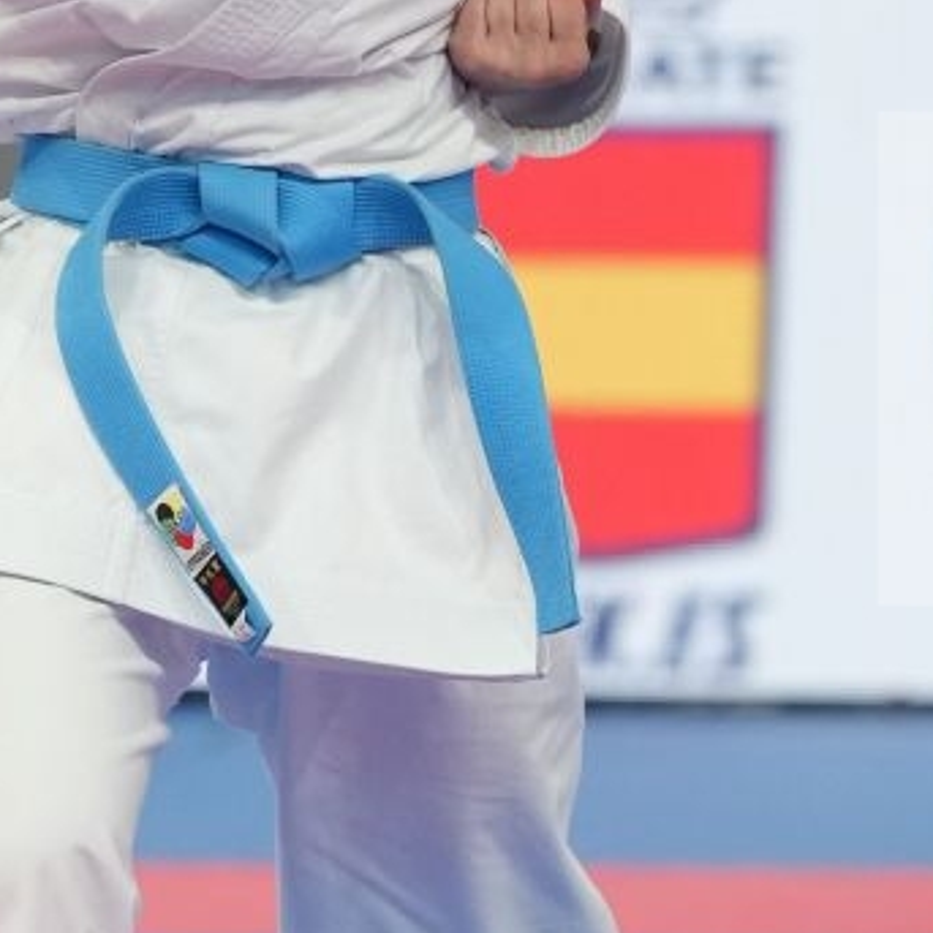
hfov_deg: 2.9
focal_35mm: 601
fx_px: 18327
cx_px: 209
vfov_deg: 2.9
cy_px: 359
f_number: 2.8
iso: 1000
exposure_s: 1/500
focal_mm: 135
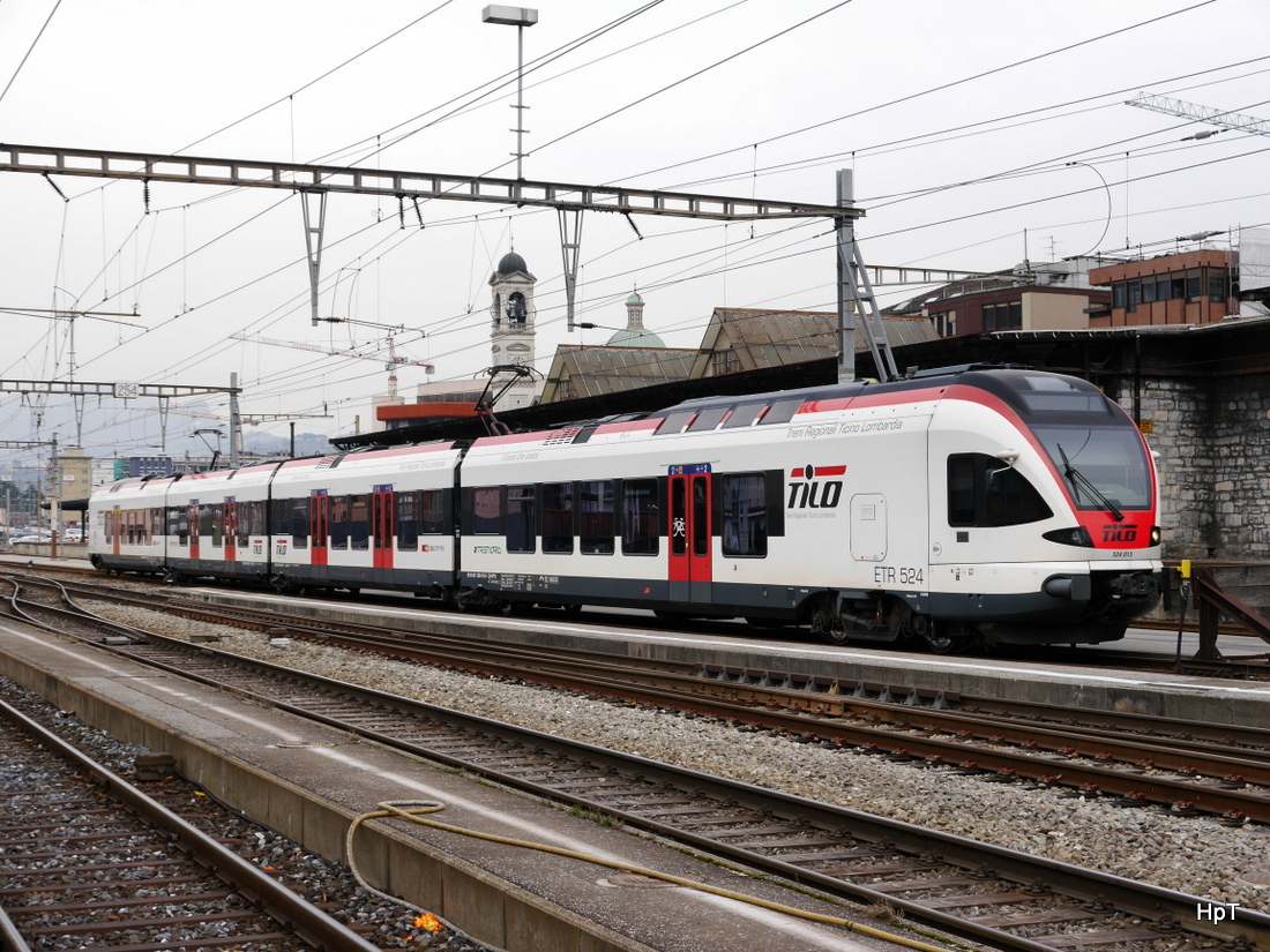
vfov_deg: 25.2
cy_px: 476
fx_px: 2128
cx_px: 635
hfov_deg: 33.2
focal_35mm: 58
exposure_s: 1/200
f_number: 7.1
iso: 160
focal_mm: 29
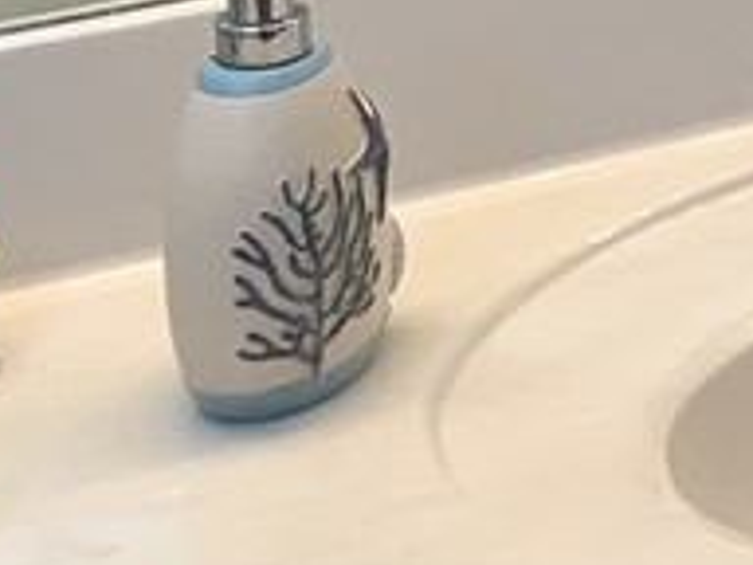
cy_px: -510
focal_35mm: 165
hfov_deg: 10.4
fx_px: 3589
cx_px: 1773
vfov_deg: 8.6
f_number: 2.4
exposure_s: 1/50
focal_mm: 3.3
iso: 64
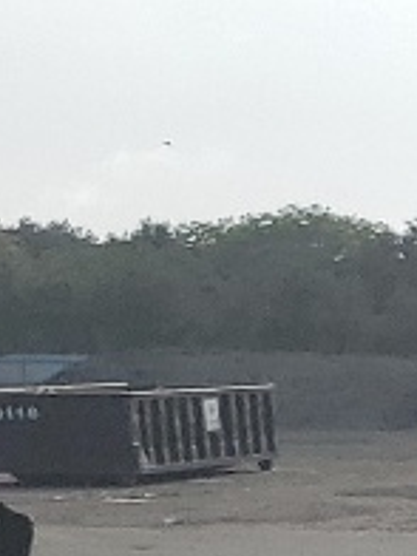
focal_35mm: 212
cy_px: 1555
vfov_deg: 8.2
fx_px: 3405
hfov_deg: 6.1
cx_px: 1543
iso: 50
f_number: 1.5
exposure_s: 1/5000
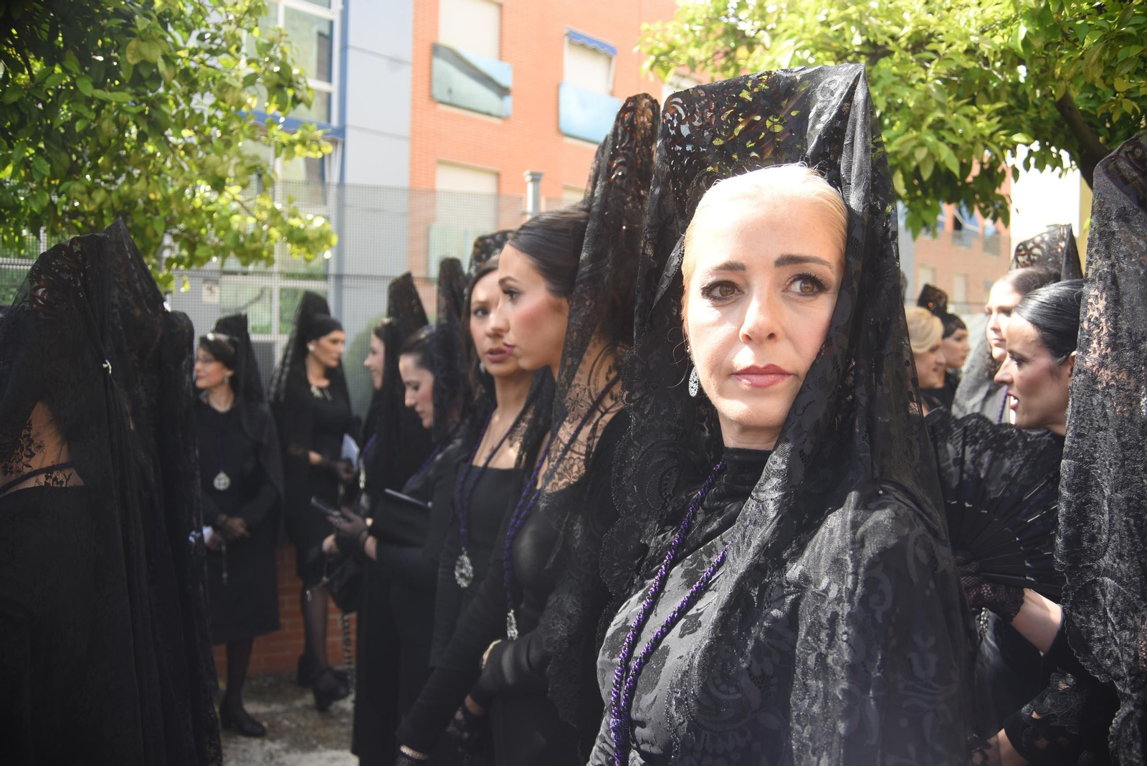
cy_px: 383
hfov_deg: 63.6
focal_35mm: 29
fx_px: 924
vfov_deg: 45.0
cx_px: 574
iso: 100
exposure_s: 1/125
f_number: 5.6
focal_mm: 29
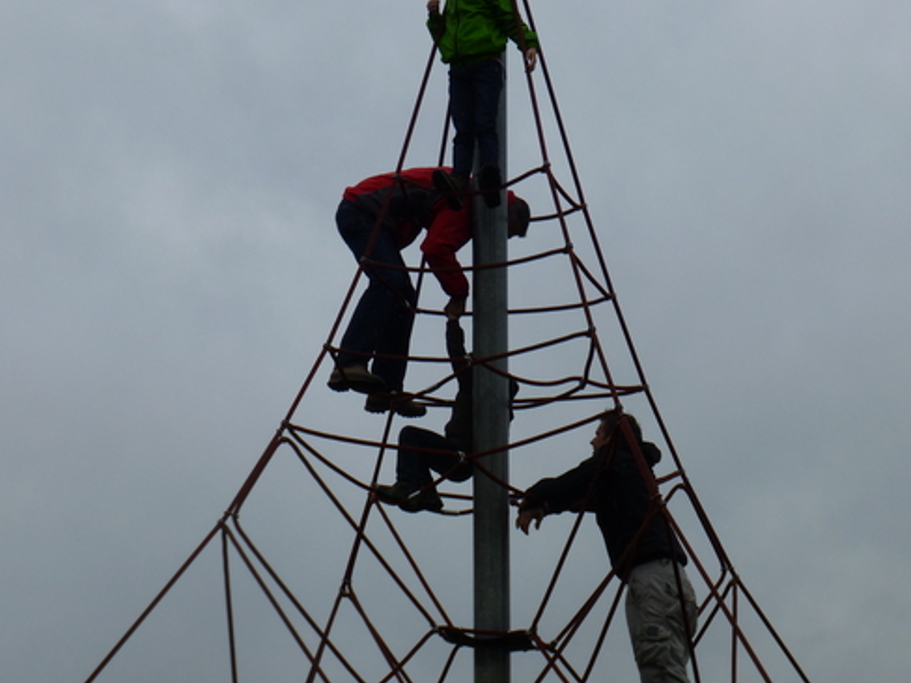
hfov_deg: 14.7
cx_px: 457
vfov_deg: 11.1
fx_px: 3527
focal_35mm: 134
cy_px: 325
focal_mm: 19.4
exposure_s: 1/800
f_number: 5.3
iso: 100
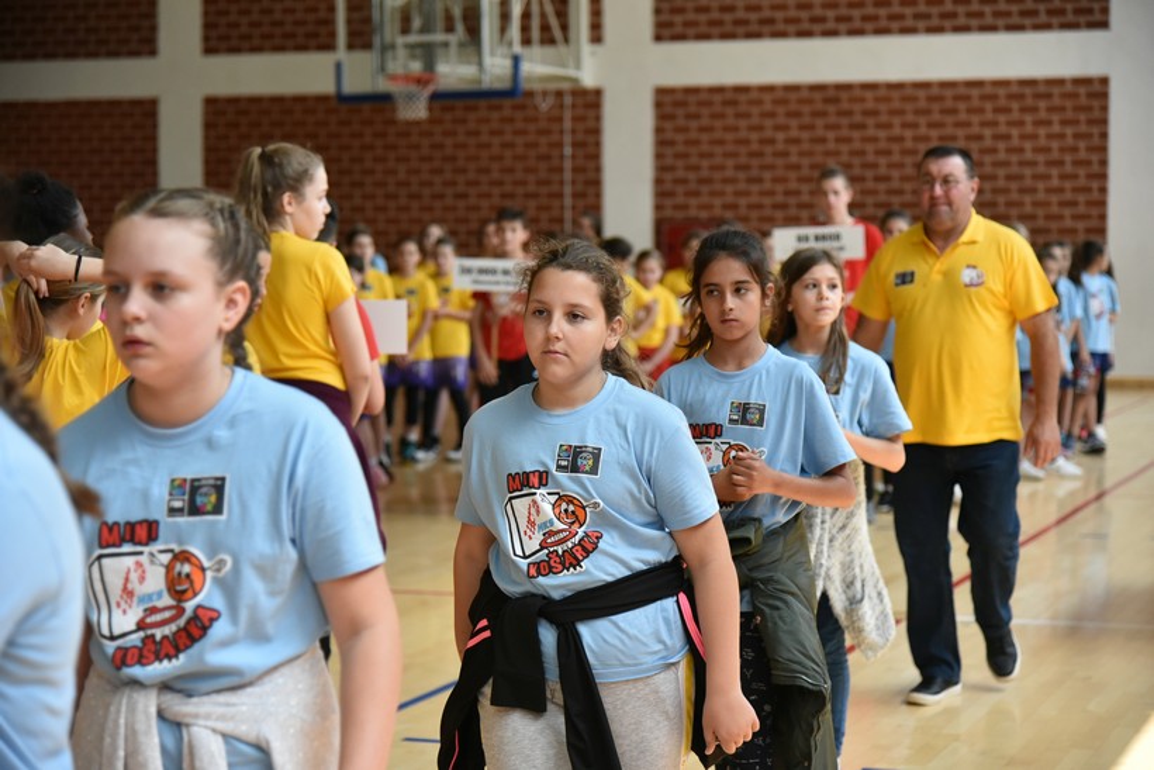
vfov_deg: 16.7
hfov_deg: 24.8
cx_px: 577
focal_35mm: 82
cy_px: 385
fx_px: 2629
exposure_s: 1/2500
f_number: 4
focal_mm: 82
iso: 3200
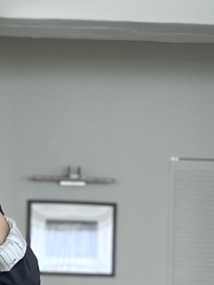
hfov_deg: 15.8
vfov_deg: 18.4
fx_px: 734
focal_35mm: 89
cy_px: 473
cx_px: -64
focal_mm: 5.1
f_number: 1.6
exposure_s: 1/60
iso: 80
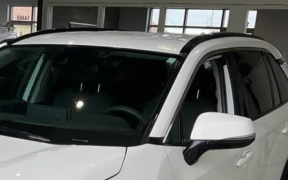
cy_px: 223
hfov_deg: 27.0
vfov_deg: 16.8
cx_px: 35
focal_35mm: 74
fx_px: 581
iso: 25
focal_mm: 3
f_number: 1.8
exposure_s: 1/627
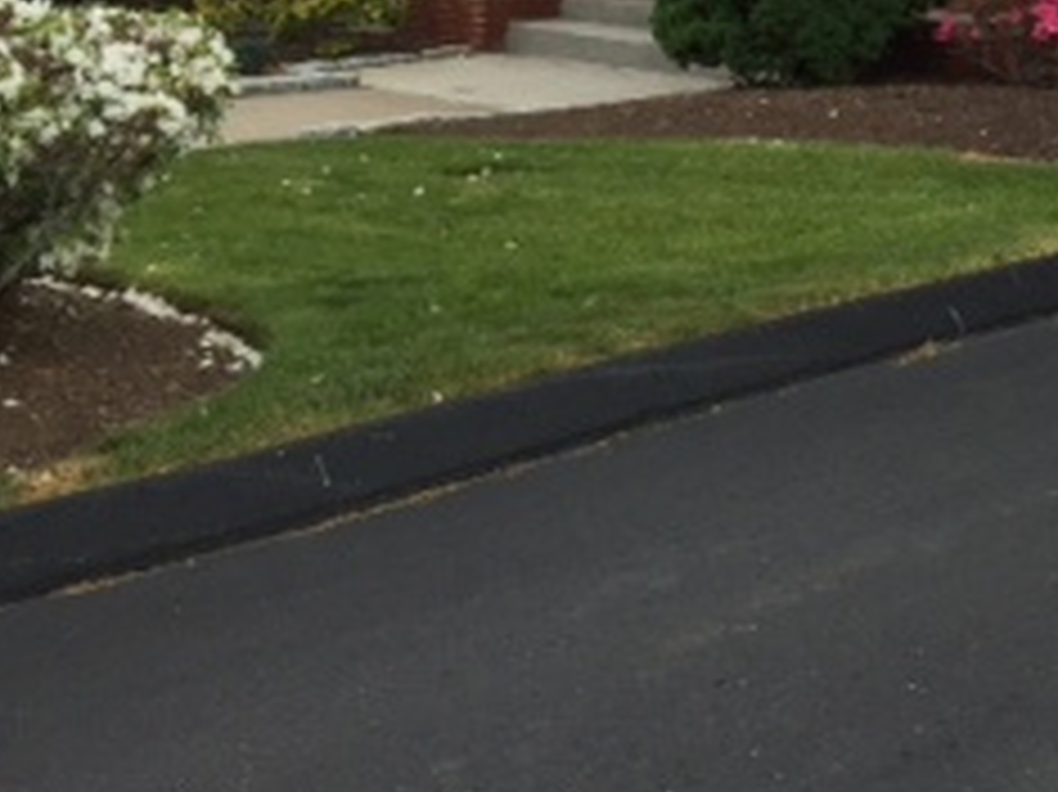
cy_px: -198
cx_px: 1225
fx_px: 2413
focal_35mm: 79
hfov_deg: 23.0
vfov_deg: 17.6
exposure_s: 1/824
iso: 32
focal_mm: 4.15
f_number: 2.2
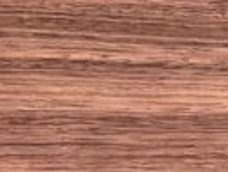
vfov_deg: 11.9
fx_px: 798
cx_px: 233
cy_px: 223
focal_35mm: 121
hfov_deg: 15.9
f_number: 1.8
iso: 25
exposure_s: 1/651
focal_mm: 4.25
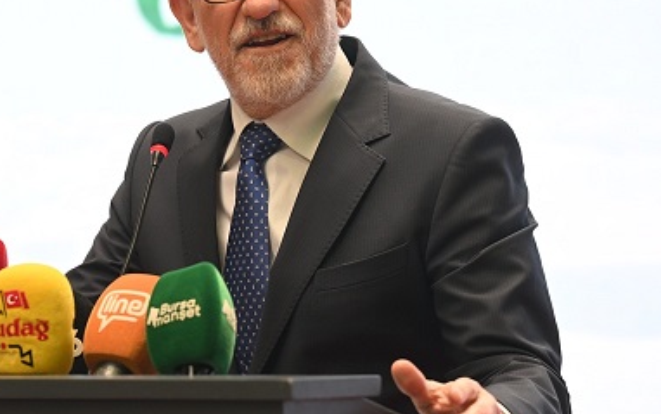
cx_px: 97
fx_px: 4145
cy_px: 227
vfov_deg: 5.7
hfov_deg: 9.1
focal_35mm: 230
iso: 640
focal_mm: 115
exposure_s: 1/250
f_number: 3.5
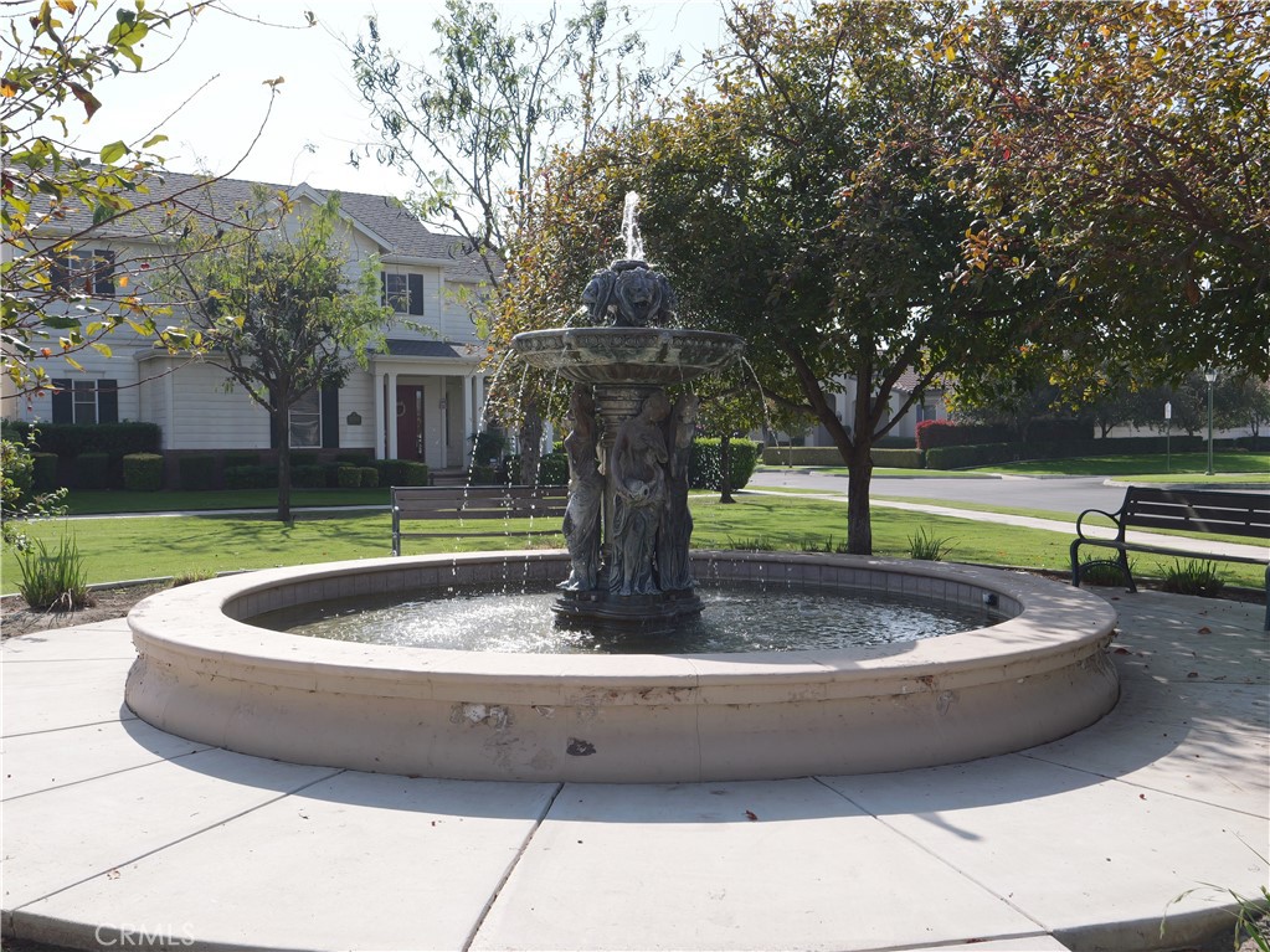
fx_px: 1174
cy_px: 476
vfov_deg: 44.2
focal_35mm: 32
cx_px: 635
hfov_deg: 56.8
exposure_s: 1/400
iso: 100
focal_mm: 16
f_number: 5.6
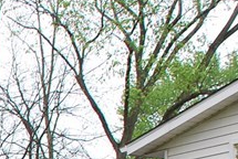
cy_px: 380
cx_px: -244
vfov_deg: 7.7
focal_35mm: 166
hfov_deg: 11.2
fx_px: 1099
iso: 200
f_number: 5.6
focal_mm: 22
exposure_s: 1/100
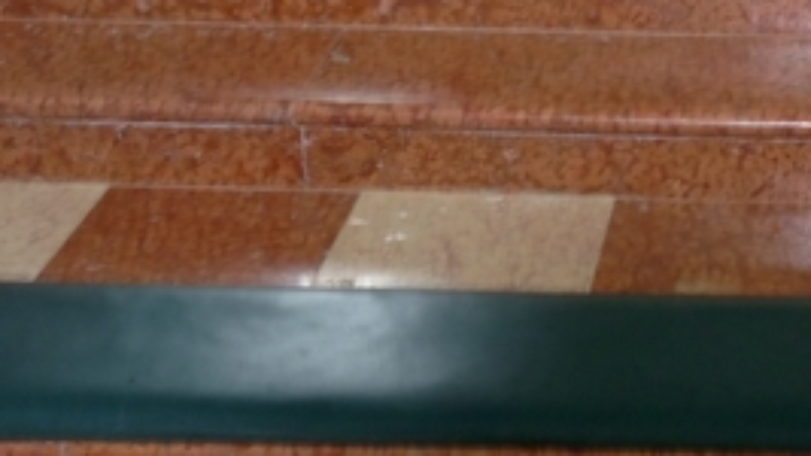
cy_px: -204
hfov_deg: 21.0
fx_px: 2107
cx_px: 835
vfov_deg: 11.9
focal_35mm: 98
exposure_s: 1/8
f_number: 3
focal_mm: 7.1
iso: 200
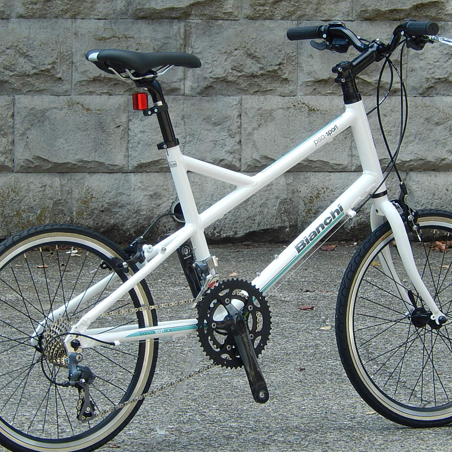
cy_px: 227
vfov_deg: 8.0
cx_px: 234
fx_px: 3235
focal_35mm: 219
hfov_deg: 8.0
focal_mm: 33.3
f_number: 5.7
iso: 280
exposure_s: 1/250
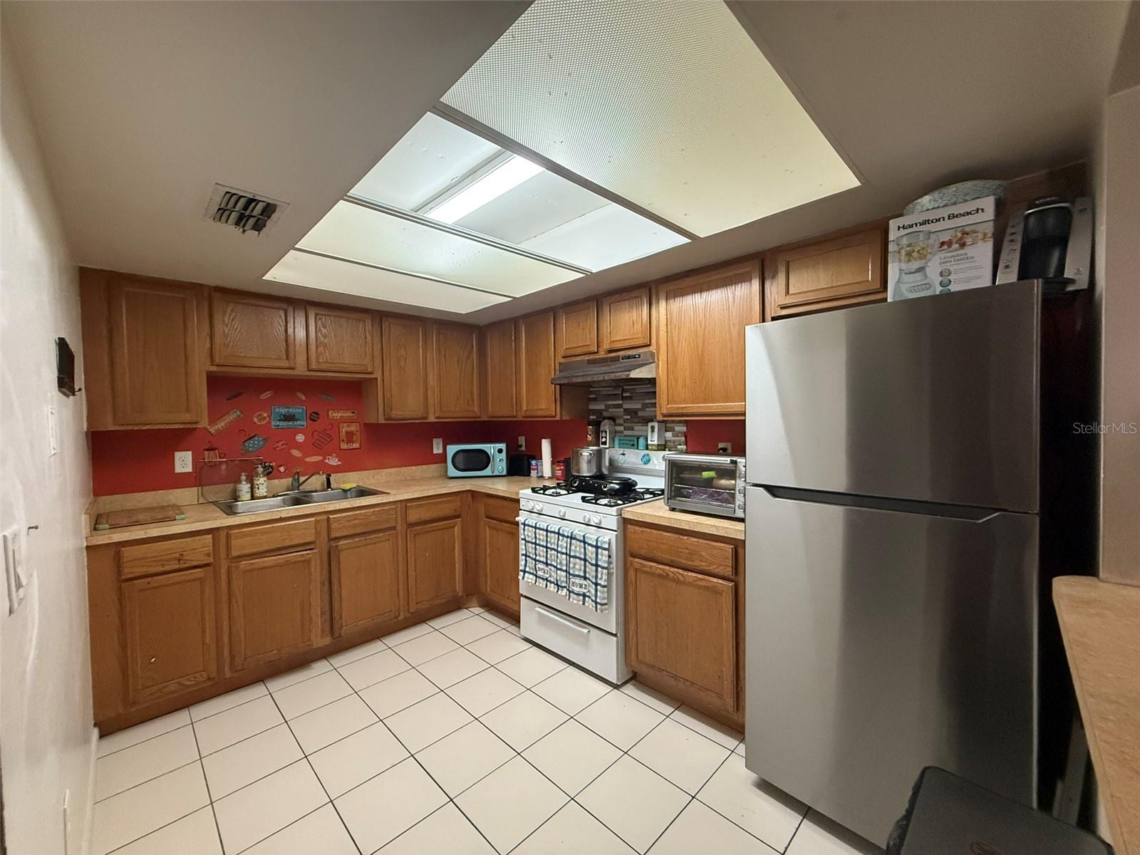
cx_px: 570
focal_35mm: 14
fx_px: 461
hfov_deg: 102.1
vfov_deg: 85.7
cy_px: 428
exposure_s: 1/120
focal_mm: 2.22
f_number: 2.2
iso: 500
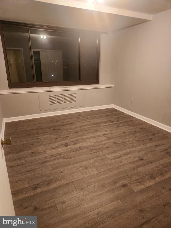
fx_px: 151
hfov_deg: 58.9
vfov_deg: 73.9
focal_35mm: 23
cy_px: 114
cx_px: 86
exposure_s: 1/40
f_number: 1.8
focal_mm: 6.4
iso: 500
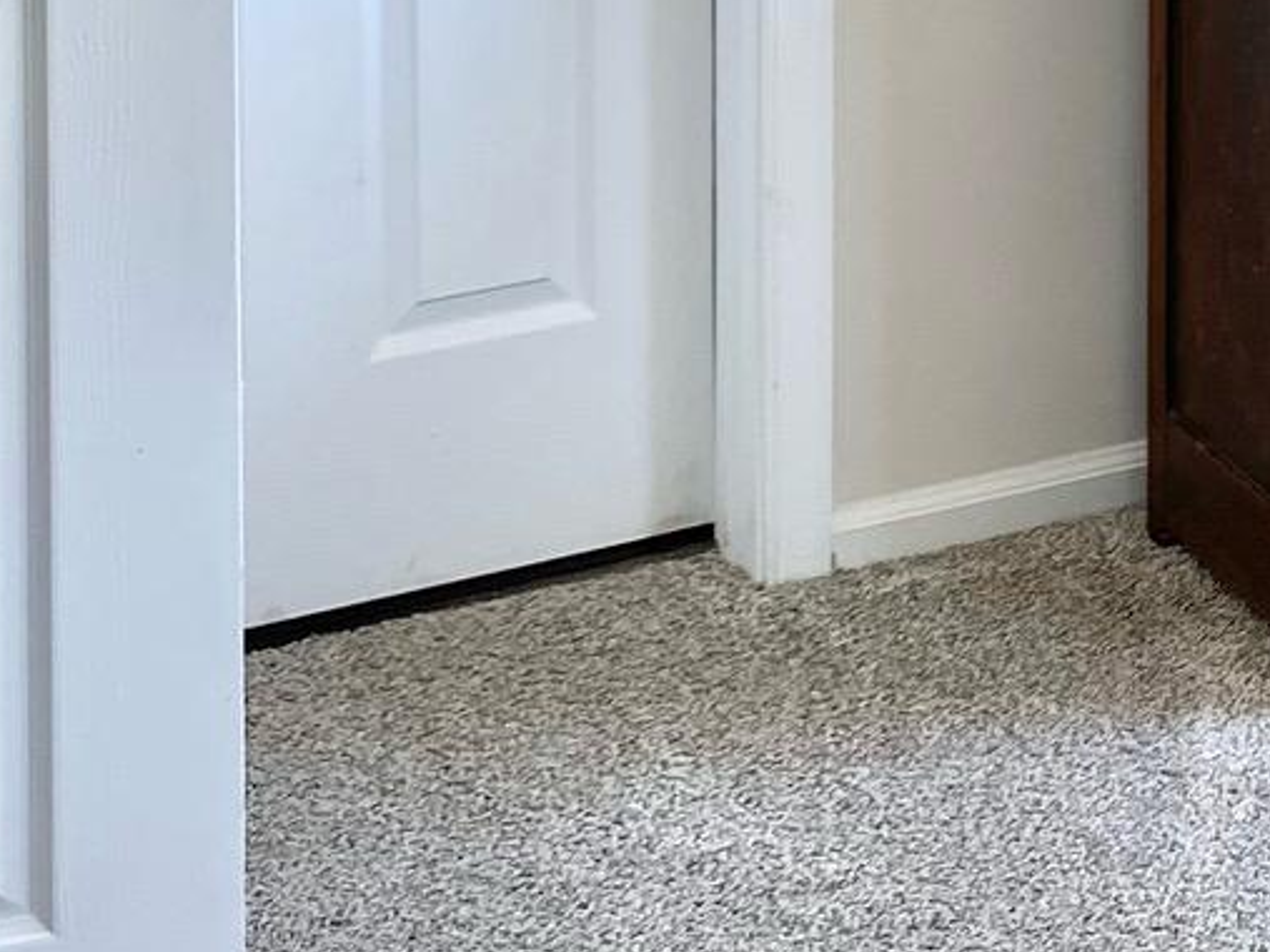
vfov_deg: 12.7
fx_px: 3851
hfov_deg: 17.5
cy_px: -822
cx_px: 1693
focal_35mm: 105
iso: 40
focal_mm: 4.25
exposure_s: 1/122
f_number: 1.8
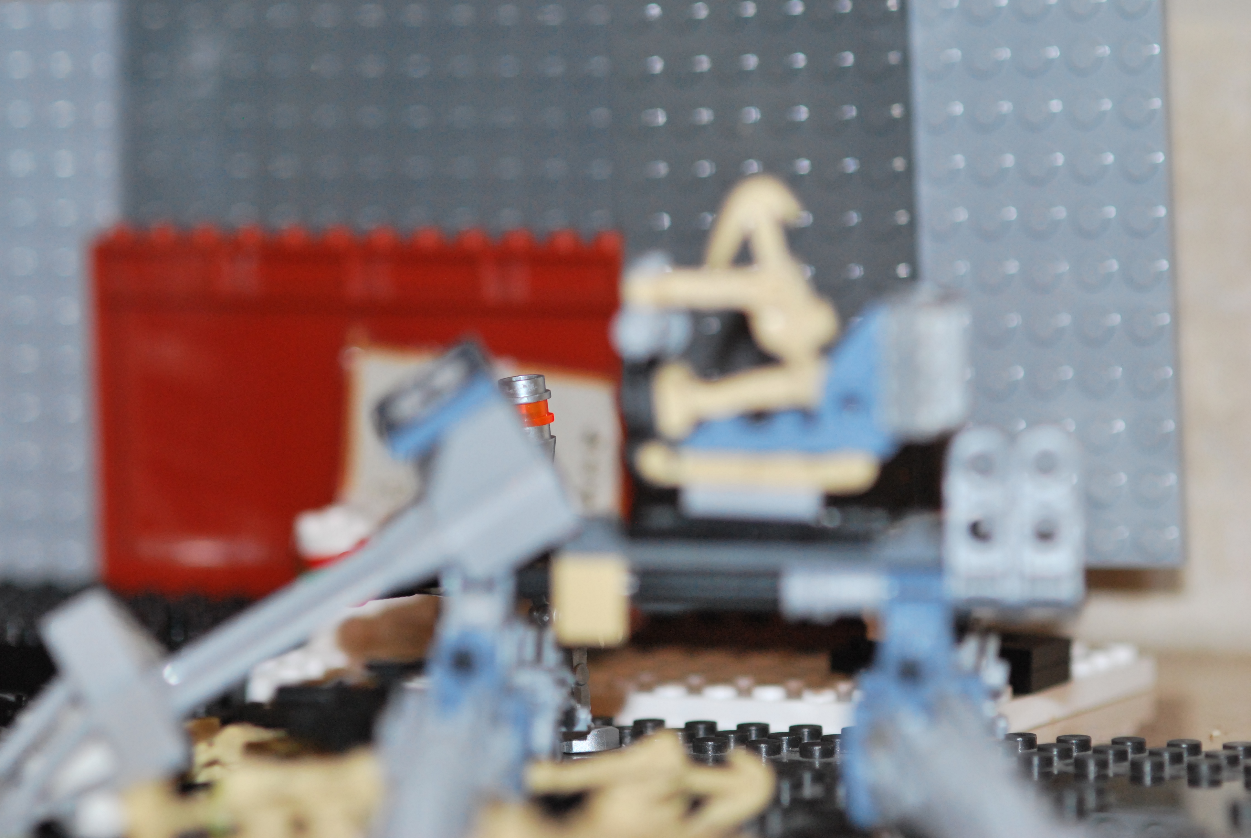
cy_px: 419
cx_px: 626
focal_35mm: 158
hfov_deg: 13.0
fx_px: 5480
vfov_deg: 8.7
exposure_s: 1/200
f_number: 4
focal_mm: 105
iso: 800
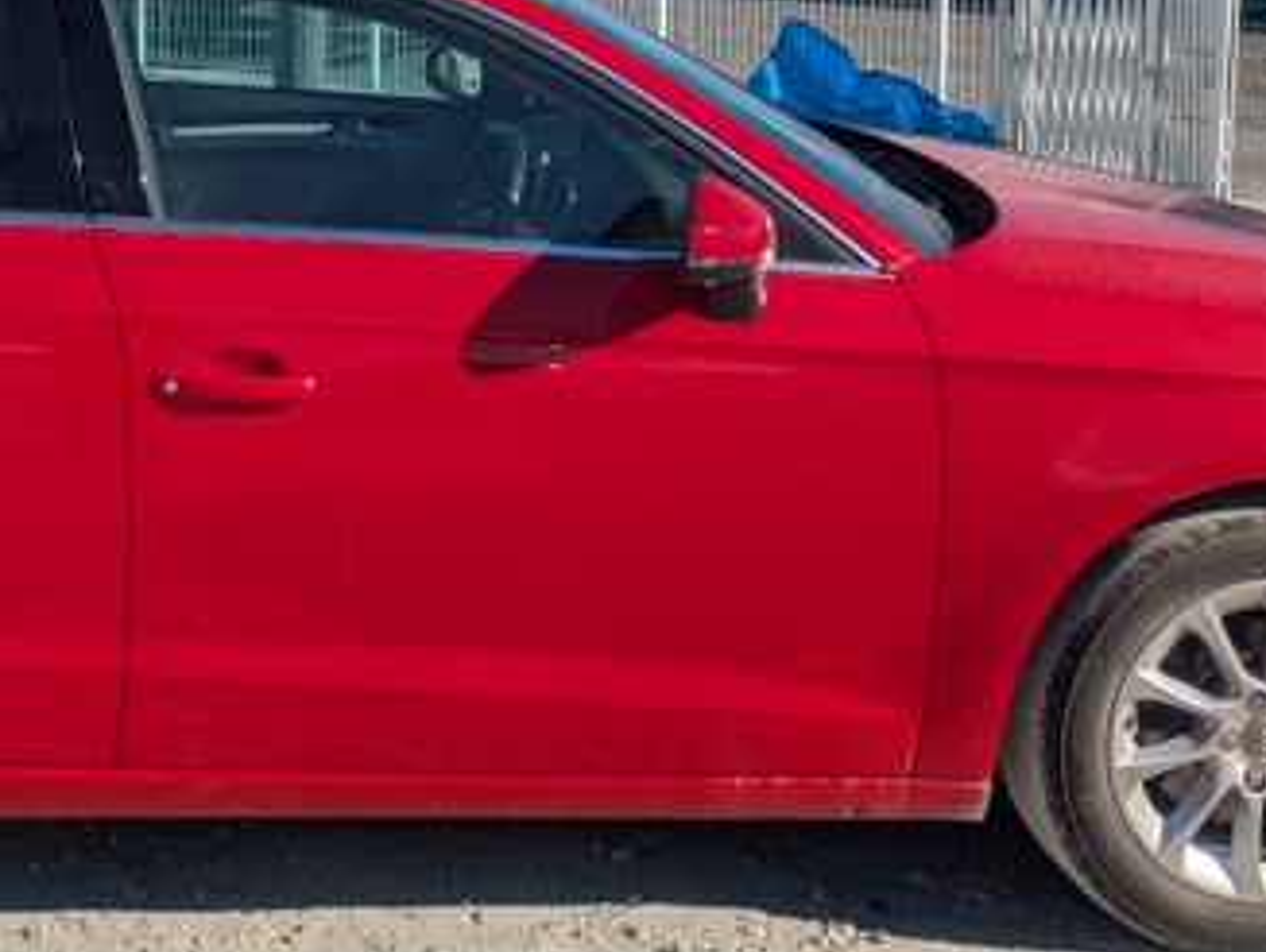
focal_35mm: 61
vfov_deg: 22.9
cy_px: -50
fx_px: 2233
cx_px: 238
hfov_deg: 30.8
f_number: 1.89
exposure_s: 1/4444
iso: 49
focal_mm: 5.43
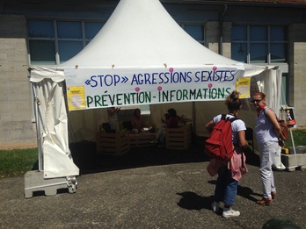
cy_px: 114
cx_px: 153
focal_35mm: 33
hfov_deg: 55.4
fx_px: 292
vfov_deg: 42.9
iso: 50
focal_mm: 4.12
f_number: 2.4
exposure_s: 1/5435
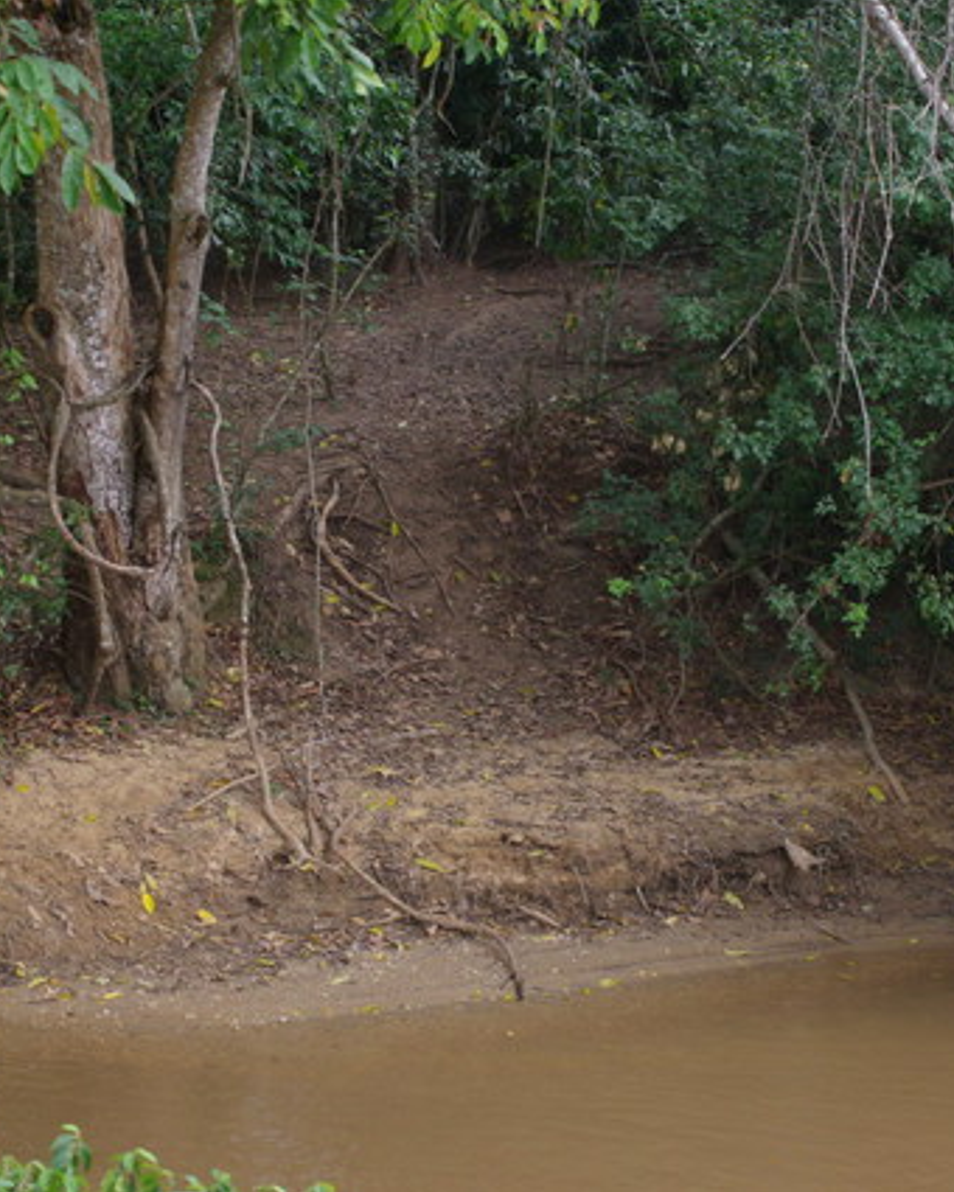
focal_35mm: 134
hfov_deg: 11.5
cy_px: 596
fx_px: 4719
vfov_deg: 14.4
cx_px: 544
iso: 200
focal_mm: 63
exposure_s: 1/90
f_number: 4.5
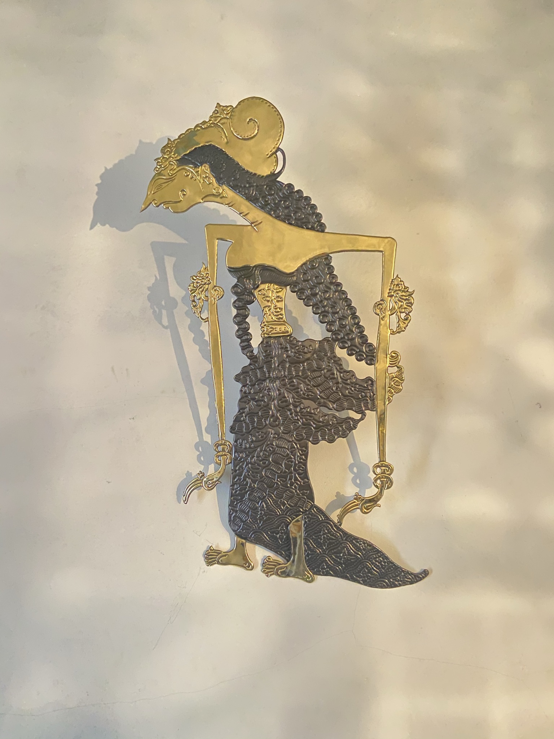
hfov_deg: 53.1
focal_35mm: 26
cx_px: 277
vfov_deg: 67.3
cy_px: 370
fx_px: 555
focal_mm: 4.25
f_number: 1.8
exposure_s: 1/14
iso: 1250
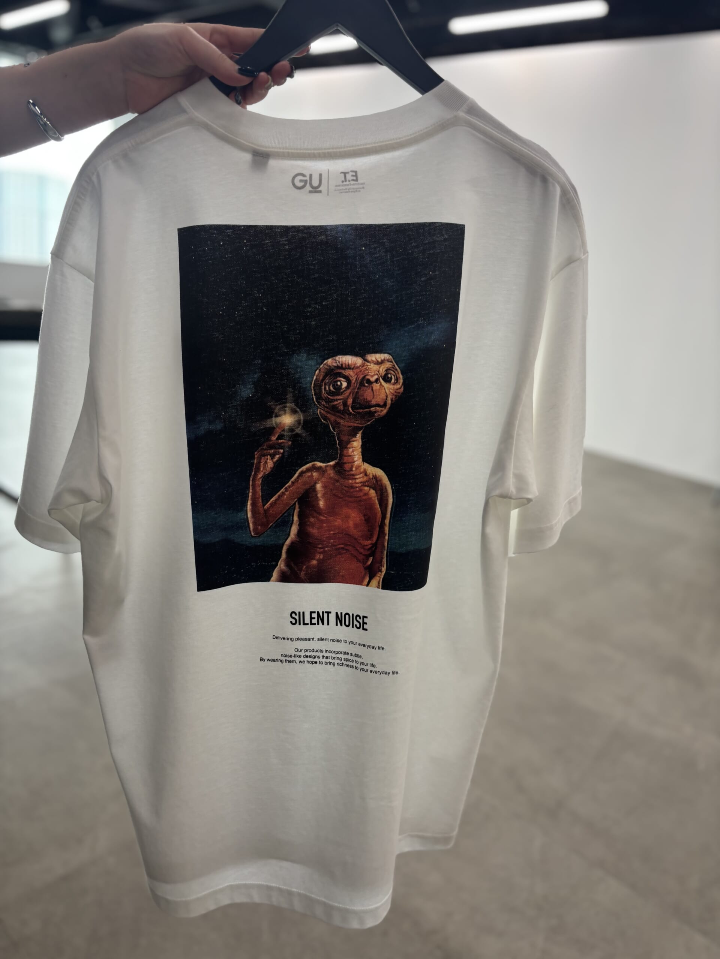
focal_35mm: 26
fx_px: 721
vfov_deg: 67.3
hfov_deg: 53.1
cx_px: 360
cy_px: 480
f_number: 1.6
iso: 50
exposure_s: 1/100
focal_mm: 5.96
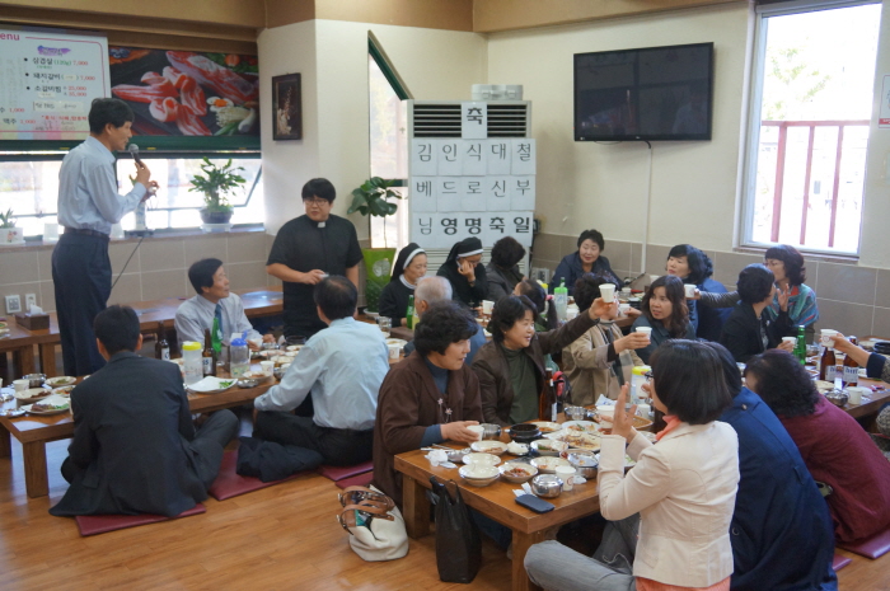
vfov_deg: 38.8
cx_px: 445
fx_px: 840
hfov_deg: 55.9
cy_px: 296
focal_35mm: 34
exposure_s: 1/160
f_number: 4
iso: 1000
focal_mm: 23
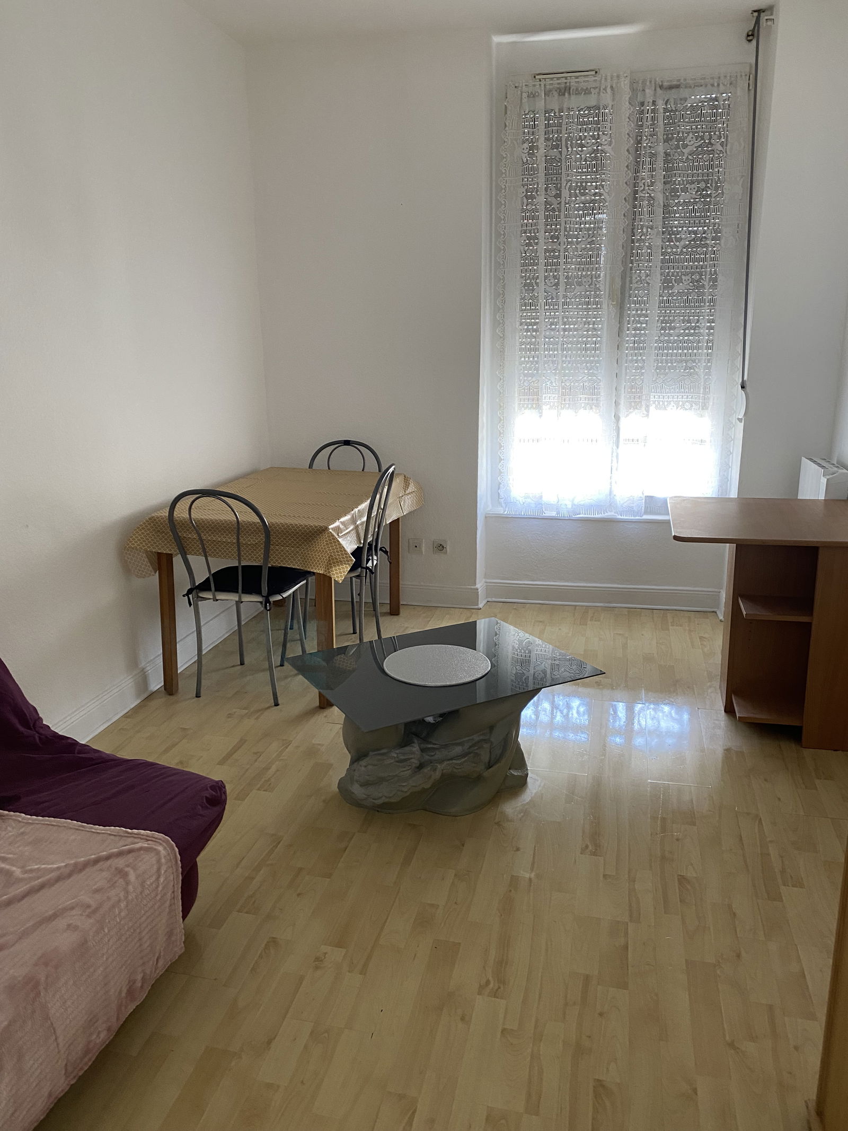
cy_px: 566
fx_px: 849
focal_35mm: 26
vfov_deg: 67.3
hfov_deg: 53.1
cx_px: 424
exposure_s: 1/60
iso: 200
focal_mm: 4.25
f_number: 1.8
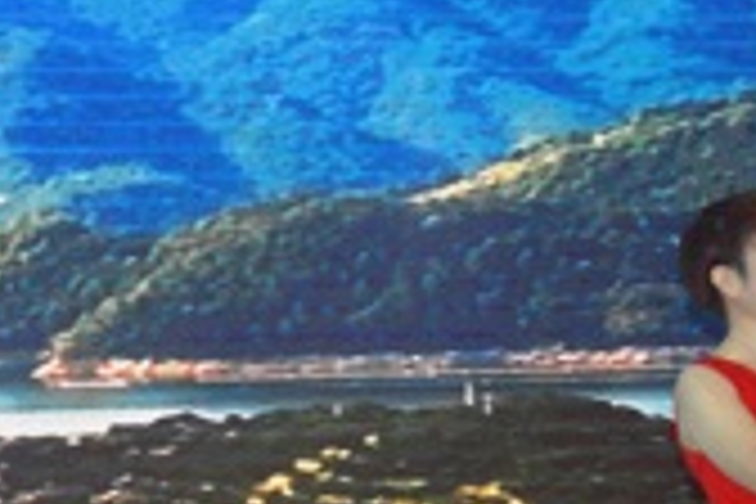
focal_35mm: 223
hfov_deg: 9.2
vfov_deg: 6.1
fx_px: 4683
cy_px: 580
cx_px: 202
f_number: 5.6
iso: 1600
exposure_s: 1/125
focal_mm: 50
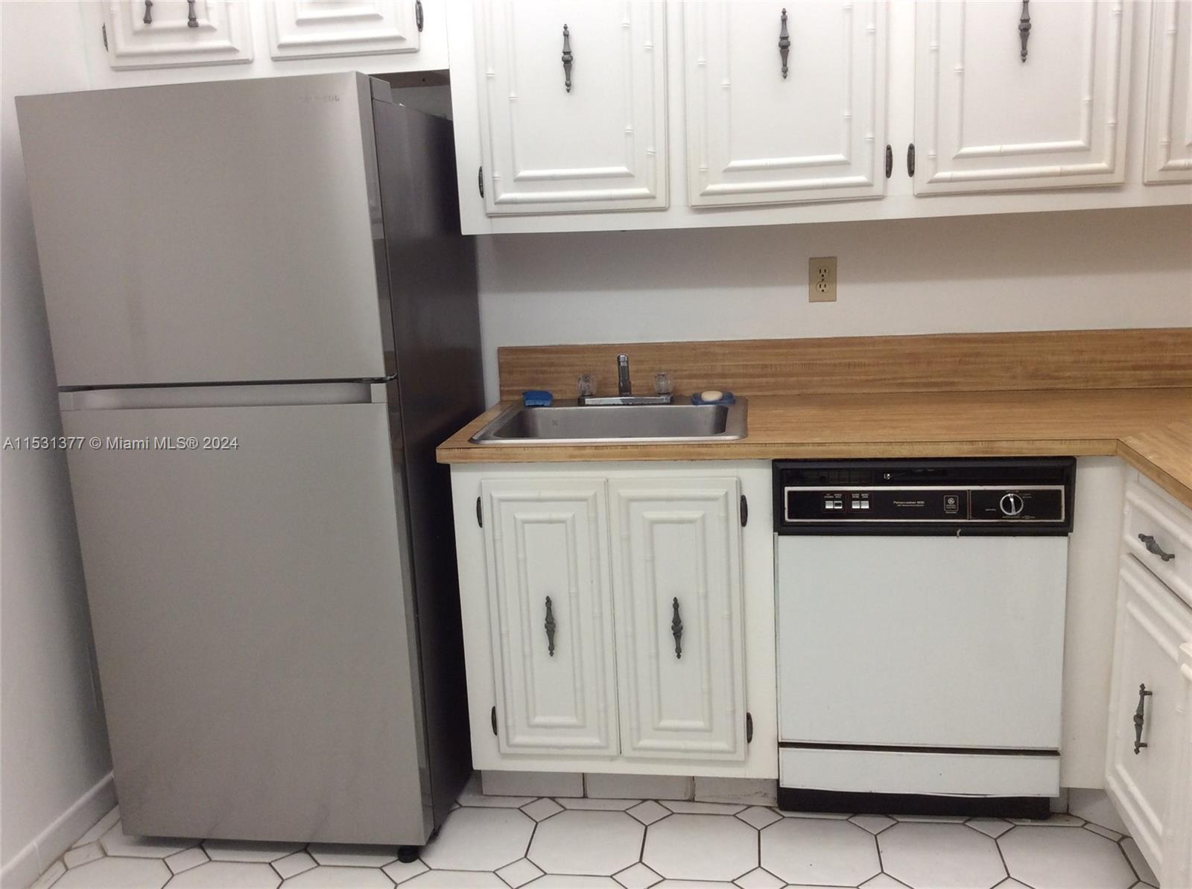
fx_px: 1100
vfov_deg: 44.0
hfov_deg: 56.9
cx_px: 596
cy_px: 444
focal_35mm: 32
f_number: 2.4
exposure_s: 1/30
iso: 40
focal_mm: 3.3
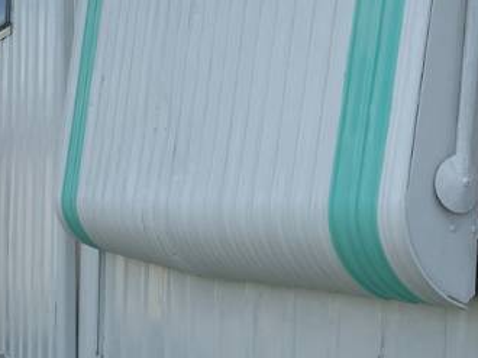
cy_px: 241
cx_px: 226
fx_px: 925
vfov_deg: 21.8
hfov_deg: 29.0
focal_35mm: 67
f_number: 1.6
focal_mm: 5.1
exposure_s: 1/4016
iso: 50
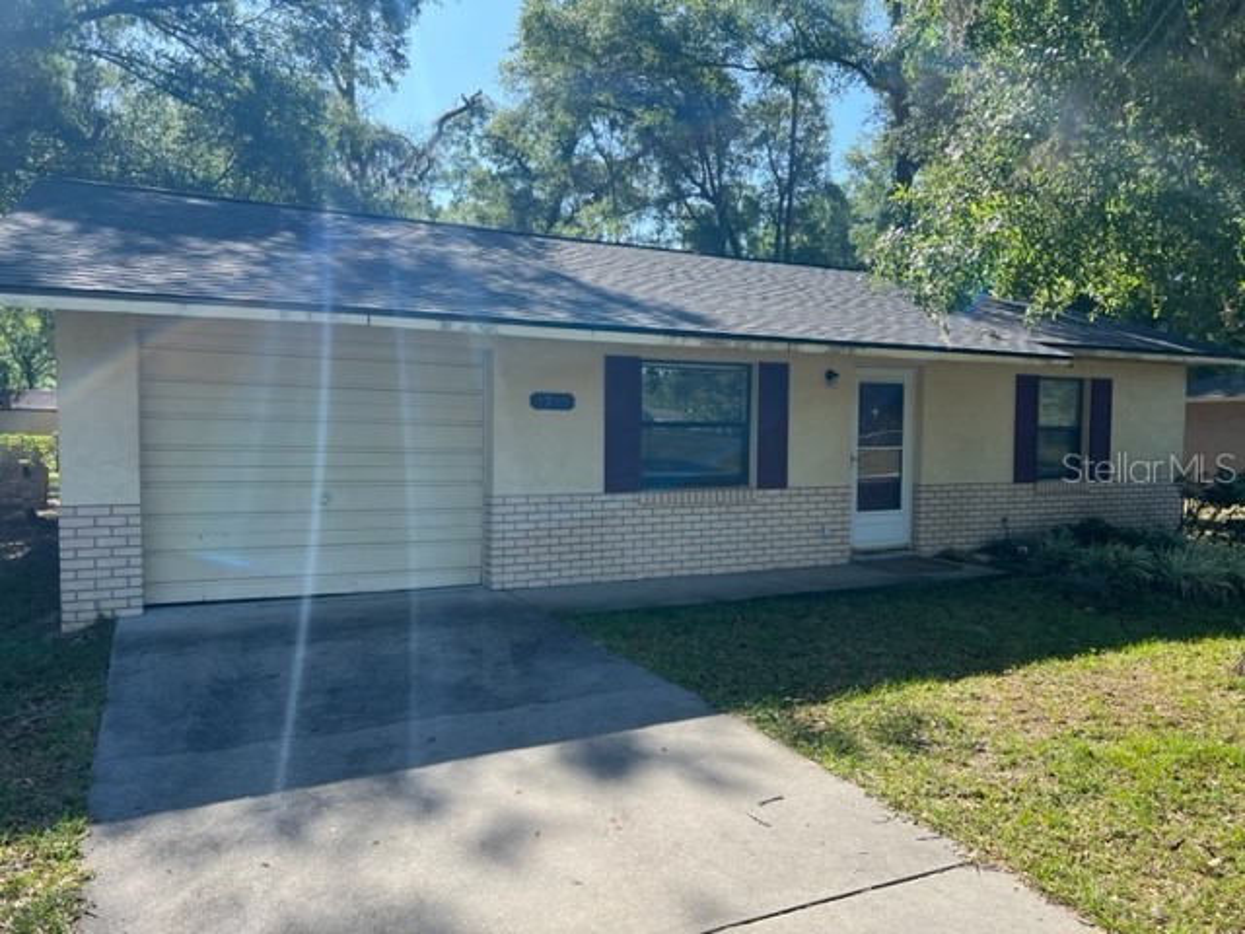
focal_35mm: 26
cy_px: 467
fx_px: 935
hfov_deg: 67.3
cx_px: 622
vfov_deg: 53.1
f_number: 1.5
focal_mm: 5.7
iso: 50
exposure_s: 1/1553
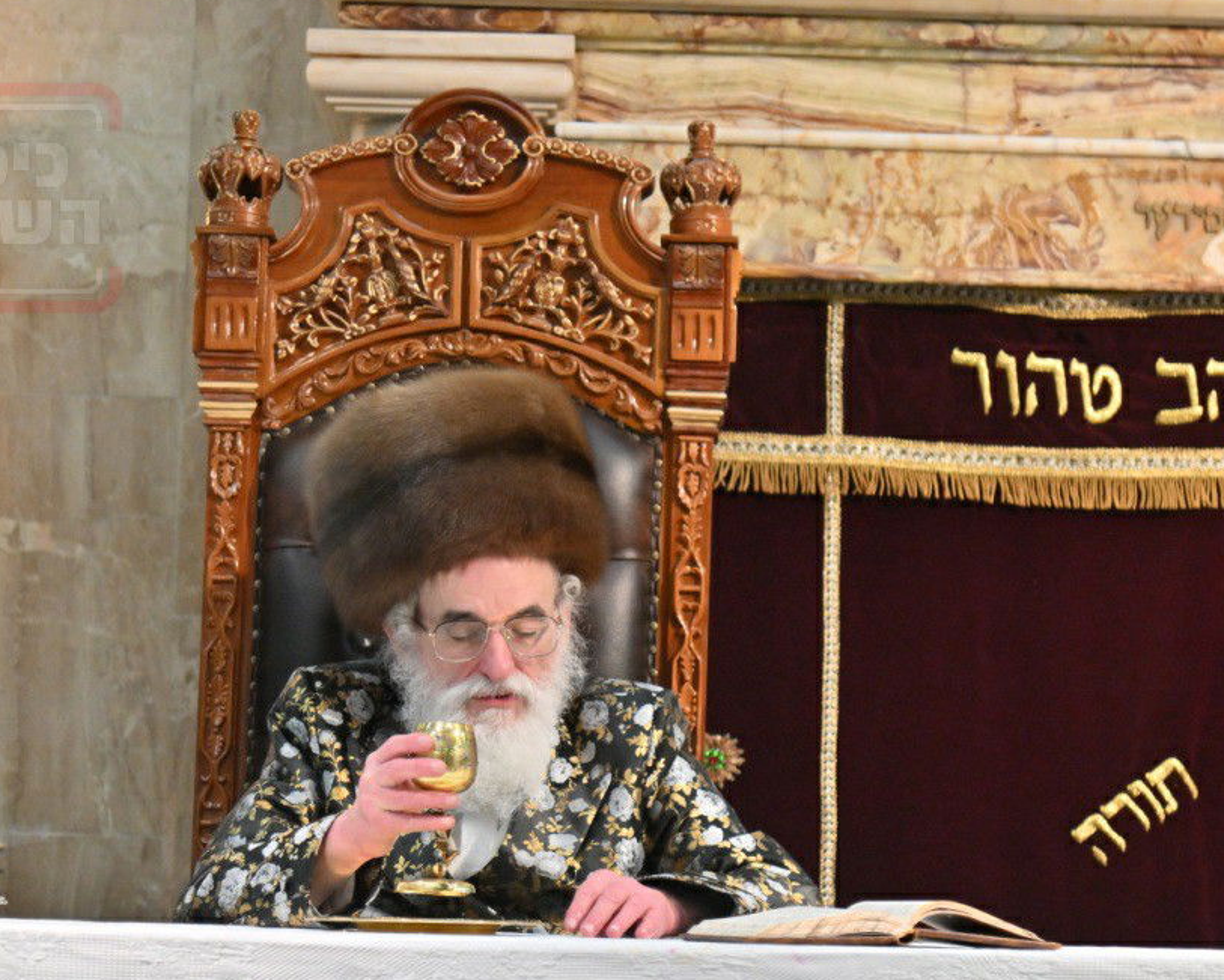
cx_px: 551
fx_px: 5436
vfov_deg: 10.3
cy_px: 491
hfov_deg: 12.8
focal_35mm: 150
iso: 1250
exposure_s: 1/250
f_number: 4
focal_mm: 85
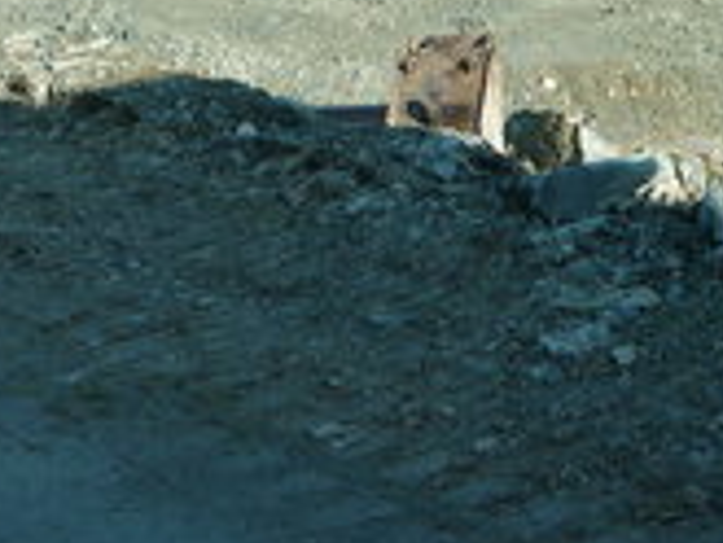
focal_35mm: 100
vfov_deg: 14.4
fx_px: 2090
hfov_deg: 19.6
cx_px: 464
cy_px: -90
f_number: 2.8
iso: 80
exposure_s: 1/640
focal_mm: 5.5
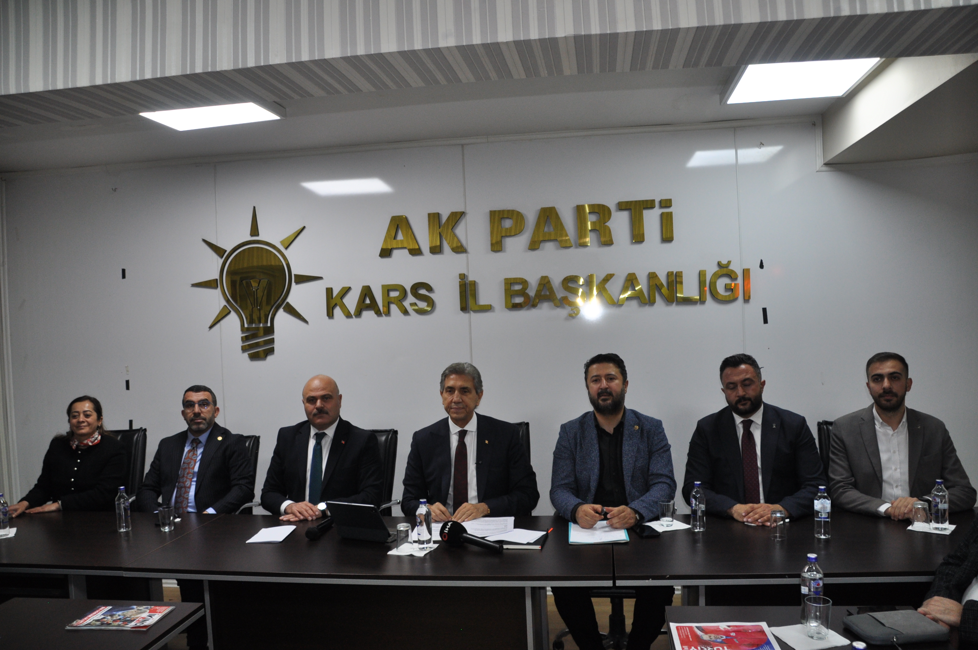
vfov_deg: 47.8
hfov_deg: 67.4
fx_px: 733
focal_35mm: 27
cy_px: 325
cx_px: 489
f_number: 4
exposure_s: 1/160
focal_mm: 18
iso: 640
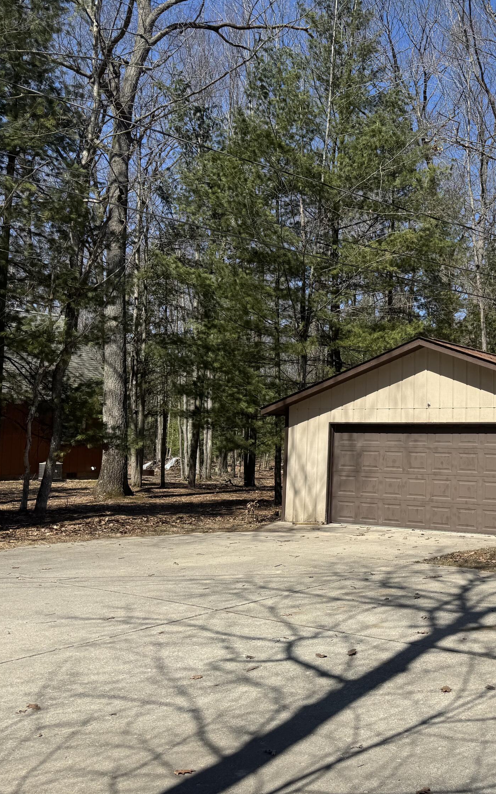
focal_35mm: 34
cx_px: 503
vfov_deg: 56.7
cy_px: 397
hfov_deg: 33.8
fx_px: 735
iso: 80
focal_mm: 6.76
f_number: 1.78
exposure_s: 1/4310
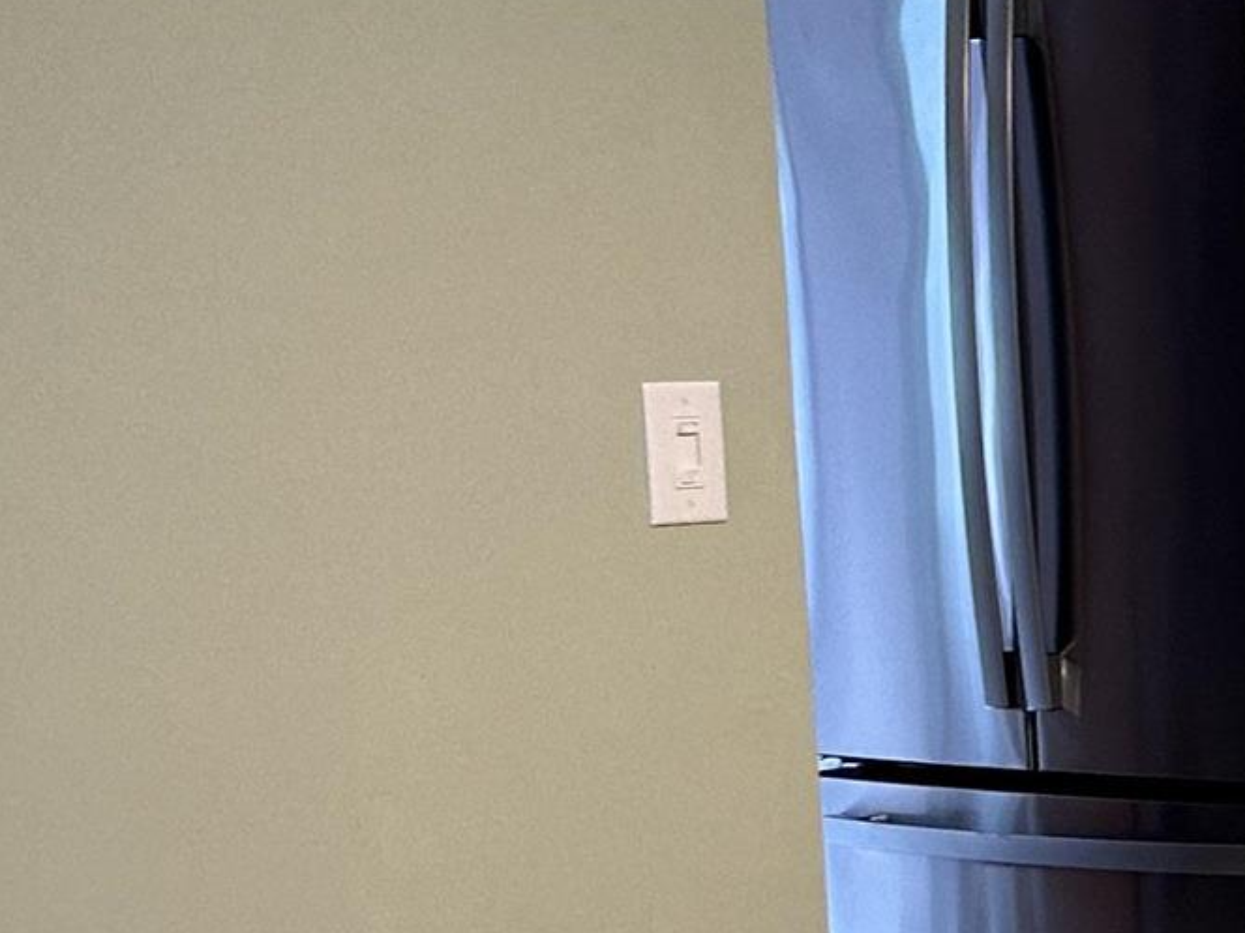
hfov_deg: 15.7
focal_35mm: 111
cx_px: 2083
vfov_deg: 13.3
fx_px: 3992
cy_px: 787
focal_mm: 6.86
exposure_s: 1/60
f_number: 1.78
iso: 160
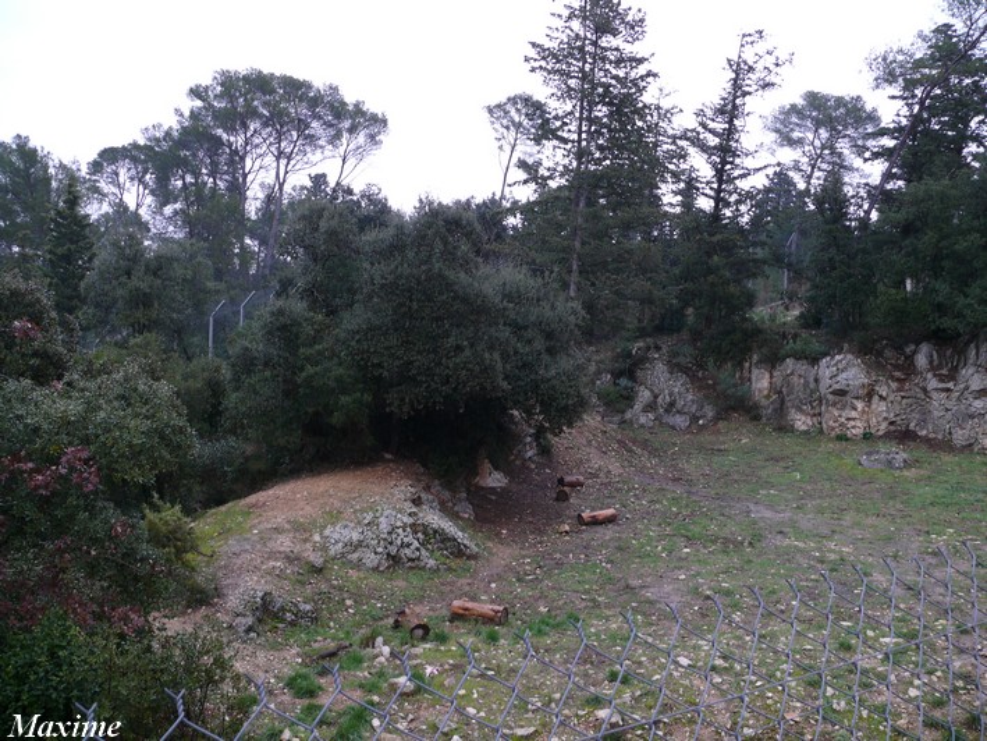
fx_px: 998
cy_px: 370
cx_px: 494
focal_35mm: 35
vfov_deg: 40.7
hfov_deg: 52.6
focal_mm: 7.4
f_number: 2.8
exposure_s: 1/60
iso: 100
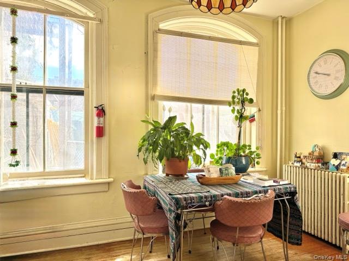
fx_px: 242
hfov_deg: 71.6
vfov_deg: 56.8
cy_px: 130
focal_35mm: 24
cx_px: 174
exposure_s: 1/199
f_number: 1.78
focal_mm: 6.76
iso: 80
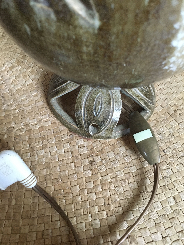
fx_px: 206
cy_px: 122
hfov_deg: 48.2
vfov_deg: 61.7
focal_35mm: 29
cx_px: 92
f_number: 2.2
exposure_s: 1/25
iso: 200
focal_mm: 4.15
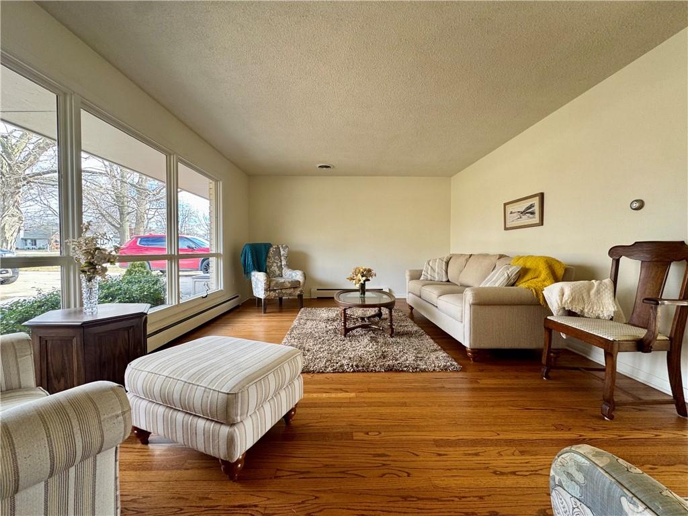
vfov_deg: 85.7
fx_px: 278
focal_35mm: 14
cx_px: 344
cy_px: 258
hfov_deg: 102.1
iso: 100
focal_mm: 2.22
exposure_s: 1/99
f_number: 2.2
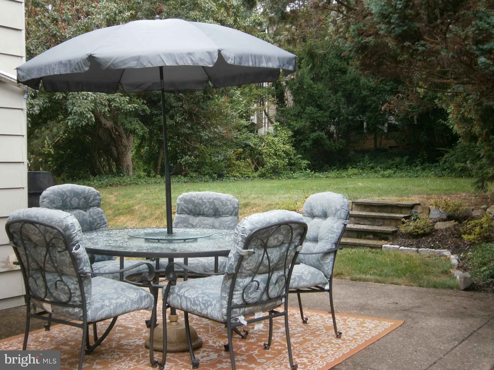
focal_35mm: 47
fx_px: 671
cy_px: 185
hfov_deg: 40.4
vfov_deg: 30.9
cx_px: 247
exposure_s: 1/125
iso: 80
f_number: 3.4
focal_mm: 8.3
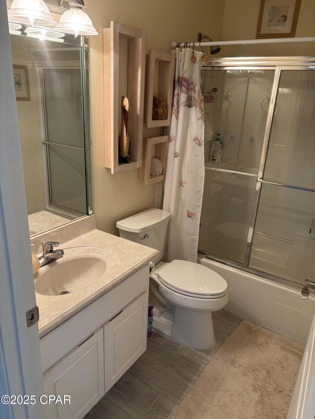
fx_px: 315
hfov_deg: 53.1
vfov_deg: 67.3
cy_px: 210
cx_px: 158
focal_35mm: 26
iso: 100
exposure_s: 1/60
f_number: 1.6
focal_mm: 5.96
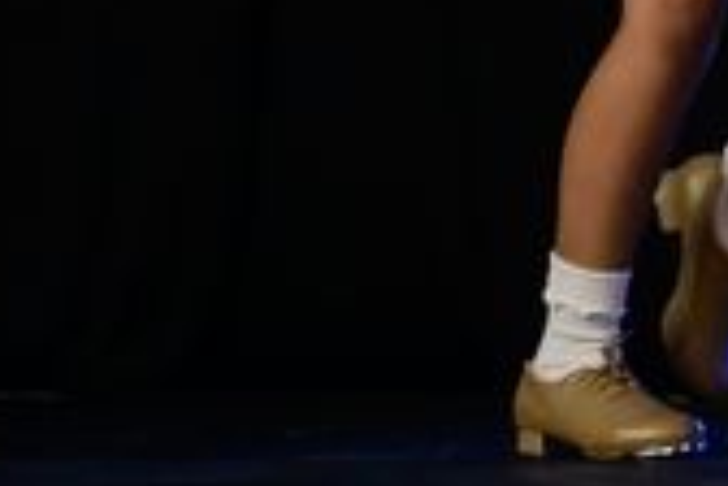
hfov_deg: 4.7
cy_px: -766
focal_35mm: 426
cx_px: 1950
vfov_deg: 3.2
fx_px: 8614
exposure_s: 1/800
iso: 3200
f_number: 3.5
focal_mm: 47
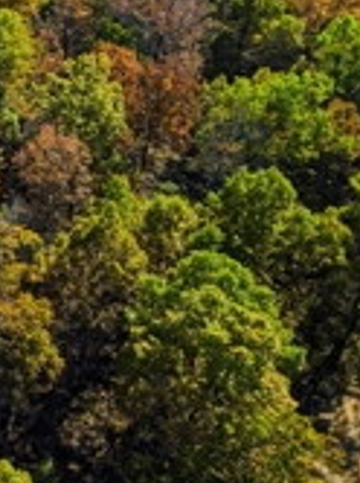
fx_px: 806
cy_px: 102
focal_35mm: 58
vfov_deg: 32.4
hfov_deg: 21.2
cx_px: -180
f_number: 1.7
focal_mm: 6.7
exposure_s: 1/640
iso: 100
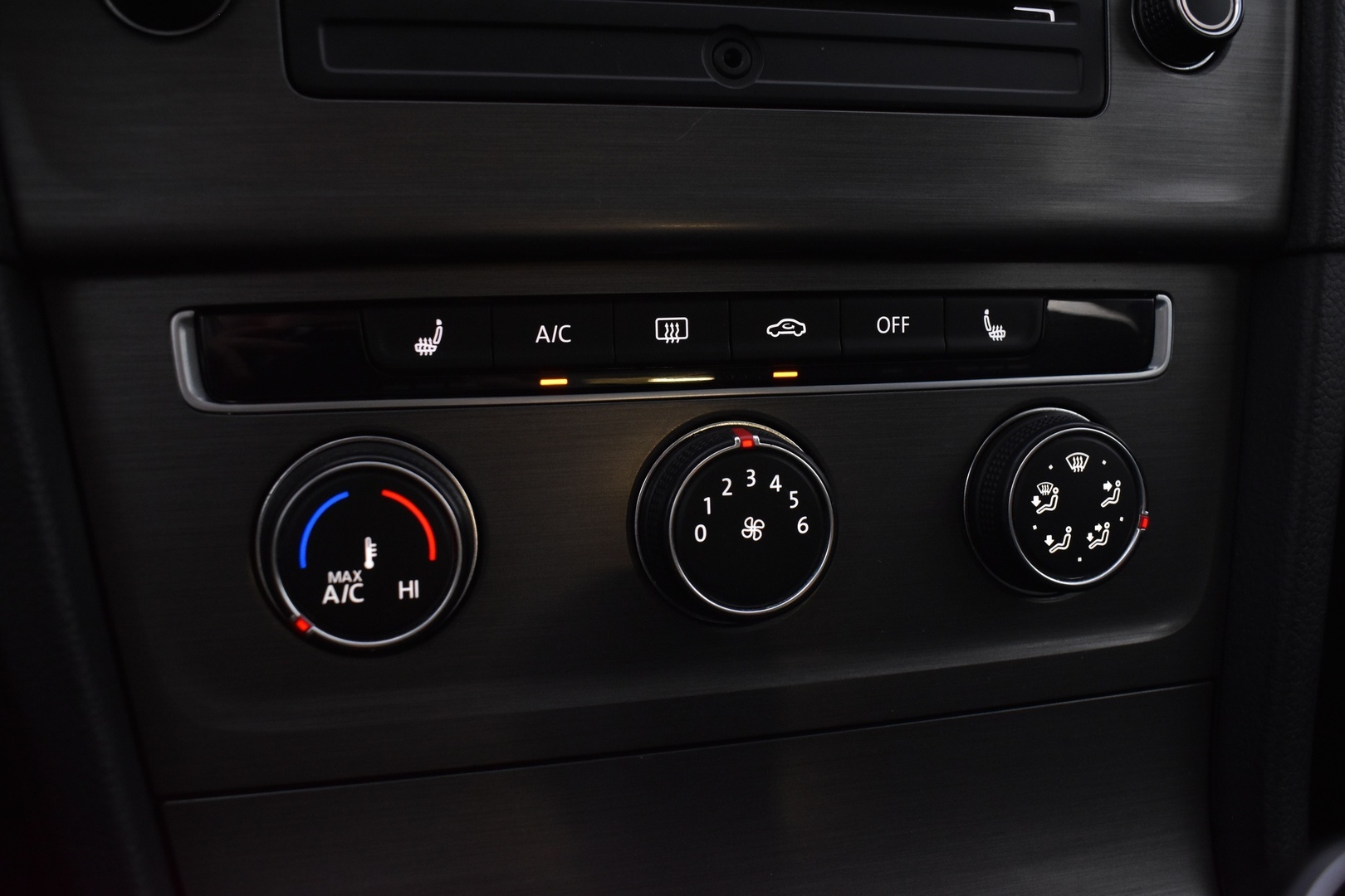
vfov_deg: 40.0
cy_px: 448
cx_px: 672
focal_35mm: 33
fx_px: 1233
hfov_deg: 57.2
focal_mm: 22
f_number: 5.6
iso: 1250
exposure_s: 1/10
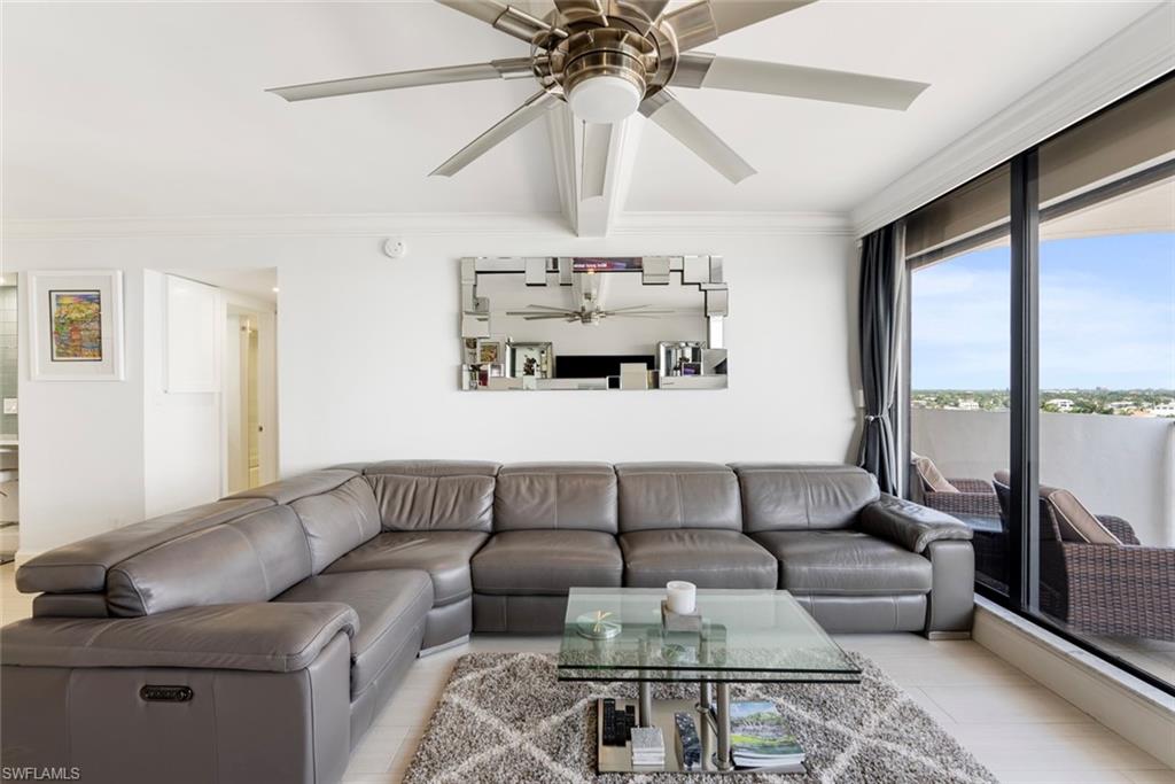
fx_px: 539
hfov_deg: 95.0
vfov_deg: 72.1
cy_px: 392
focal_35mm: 16
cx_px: 588
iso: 100
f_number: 9
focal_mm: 16.5
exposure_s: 1/2
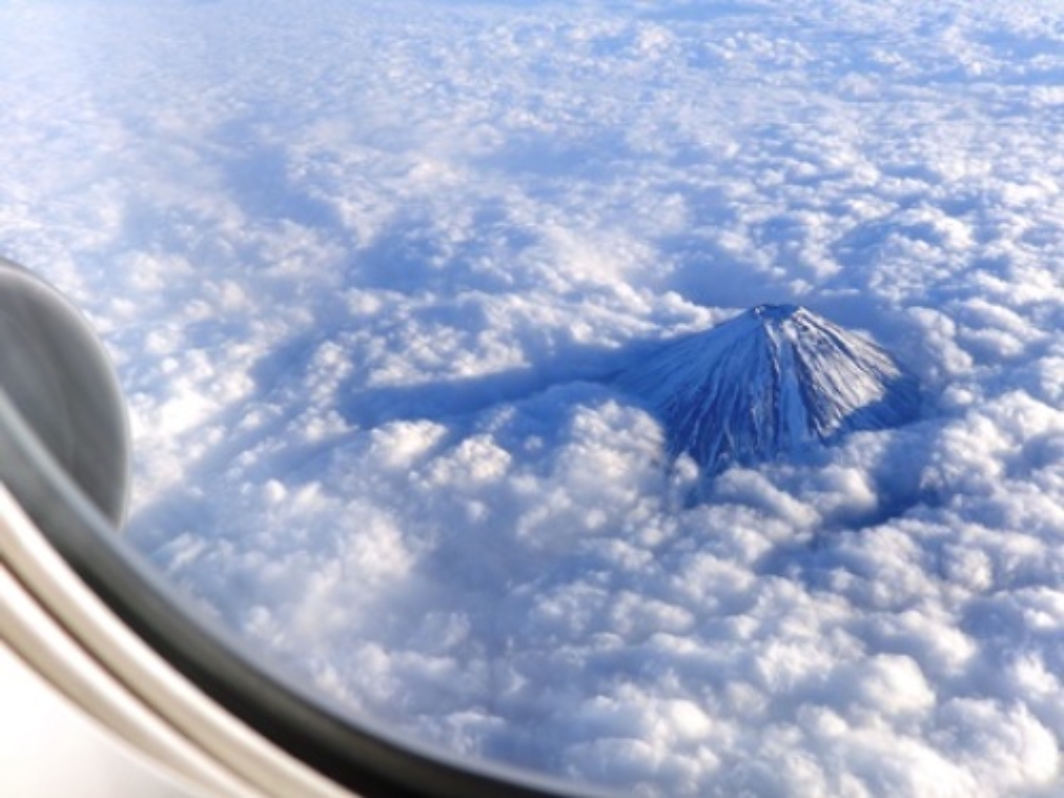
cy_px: 399
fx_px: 1414
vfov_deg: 31.5
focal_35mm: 46
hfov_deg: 41.2
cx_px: 532
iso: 80
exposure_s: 1/400
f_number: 4.5
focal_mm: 8.2
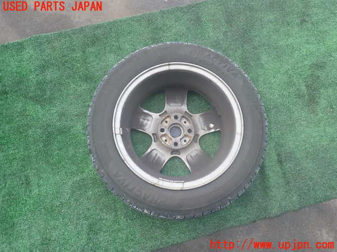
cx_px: 168
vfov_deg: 54.9
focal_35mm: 25
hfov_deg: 69.4
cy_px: 126
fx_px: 243
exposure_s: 1/160
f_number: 2.8
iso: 100
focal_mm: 4.5
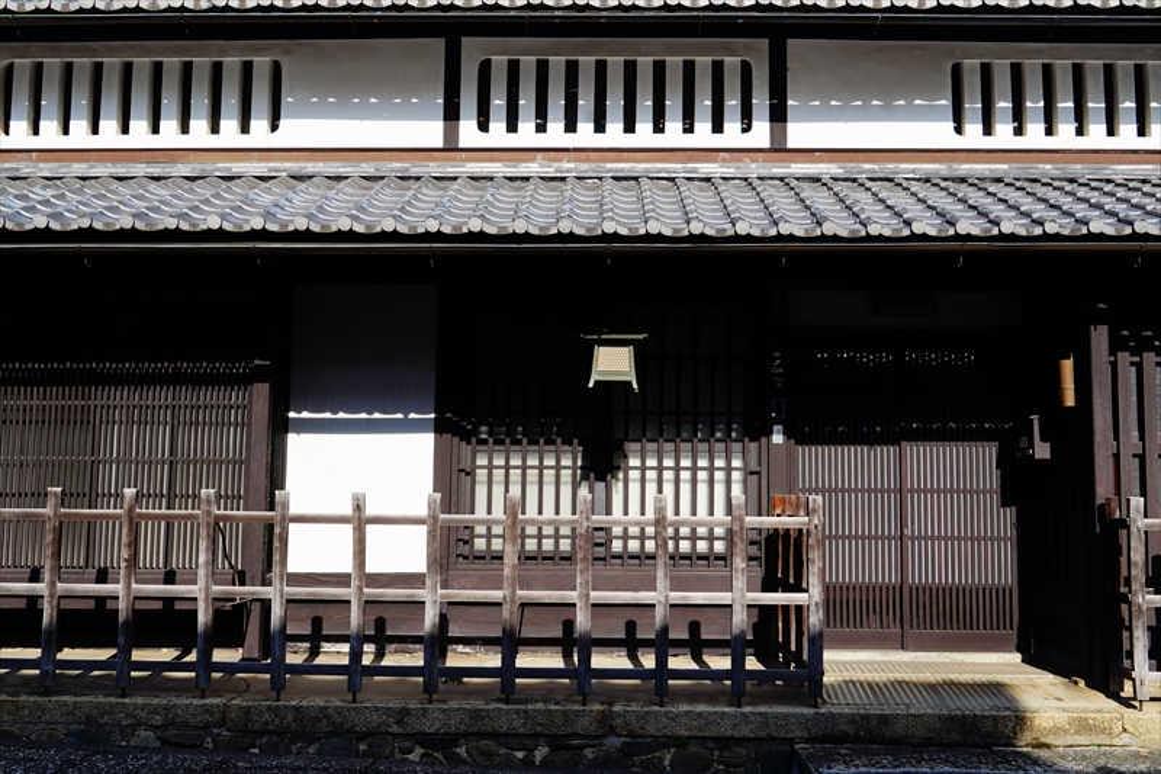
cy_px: 387
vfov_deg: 36.9
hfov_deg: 53.1
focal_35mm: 36
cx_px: 580
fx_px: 1161
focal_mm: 24
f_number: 8
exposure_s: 1/250
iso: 100
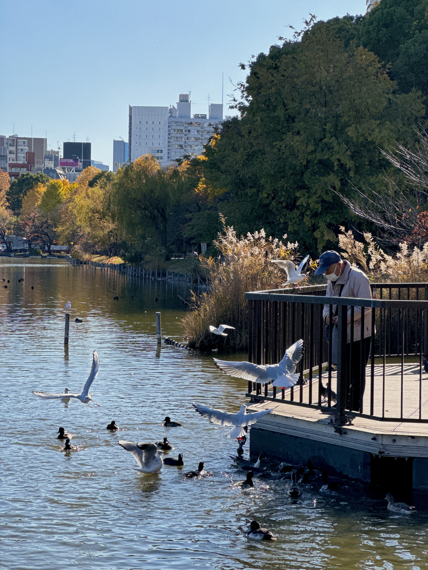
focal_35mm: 77
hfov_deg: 19.1
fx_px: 1269
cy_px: 285
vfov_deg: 25.3
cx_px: 214
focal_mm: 9
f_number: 2.8
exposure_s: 1/649
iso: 25
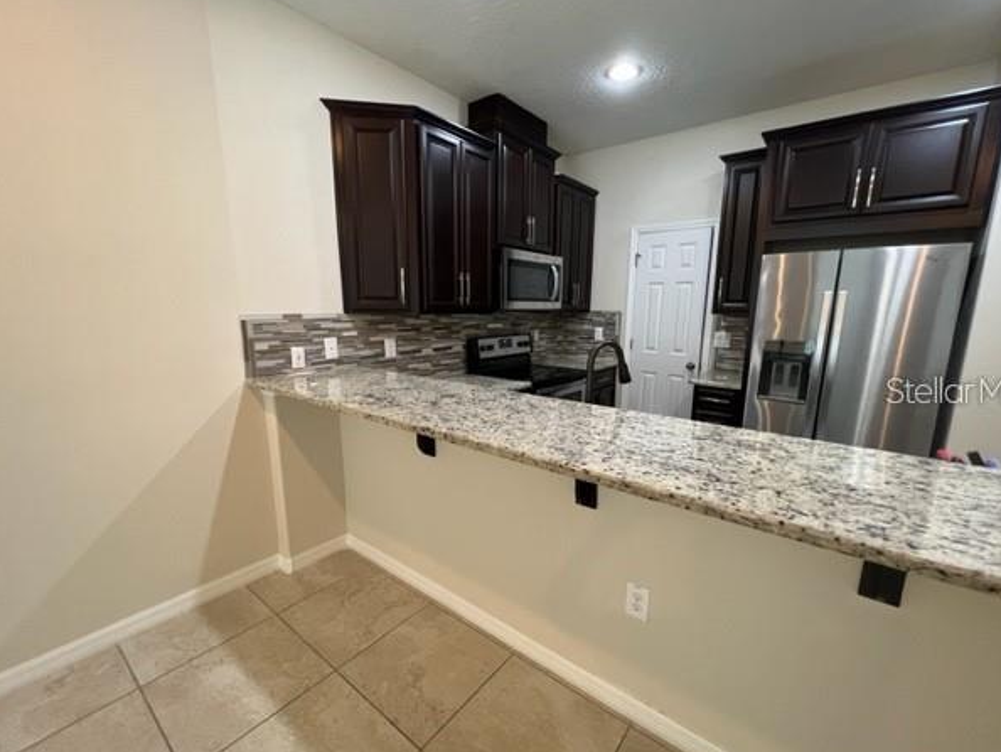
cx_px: 506
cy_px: 389
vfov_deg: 85.7
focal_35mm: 14
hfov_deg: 102.0
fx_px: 405
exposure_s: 1/60
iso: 250
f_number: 1.8
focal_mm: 1.57
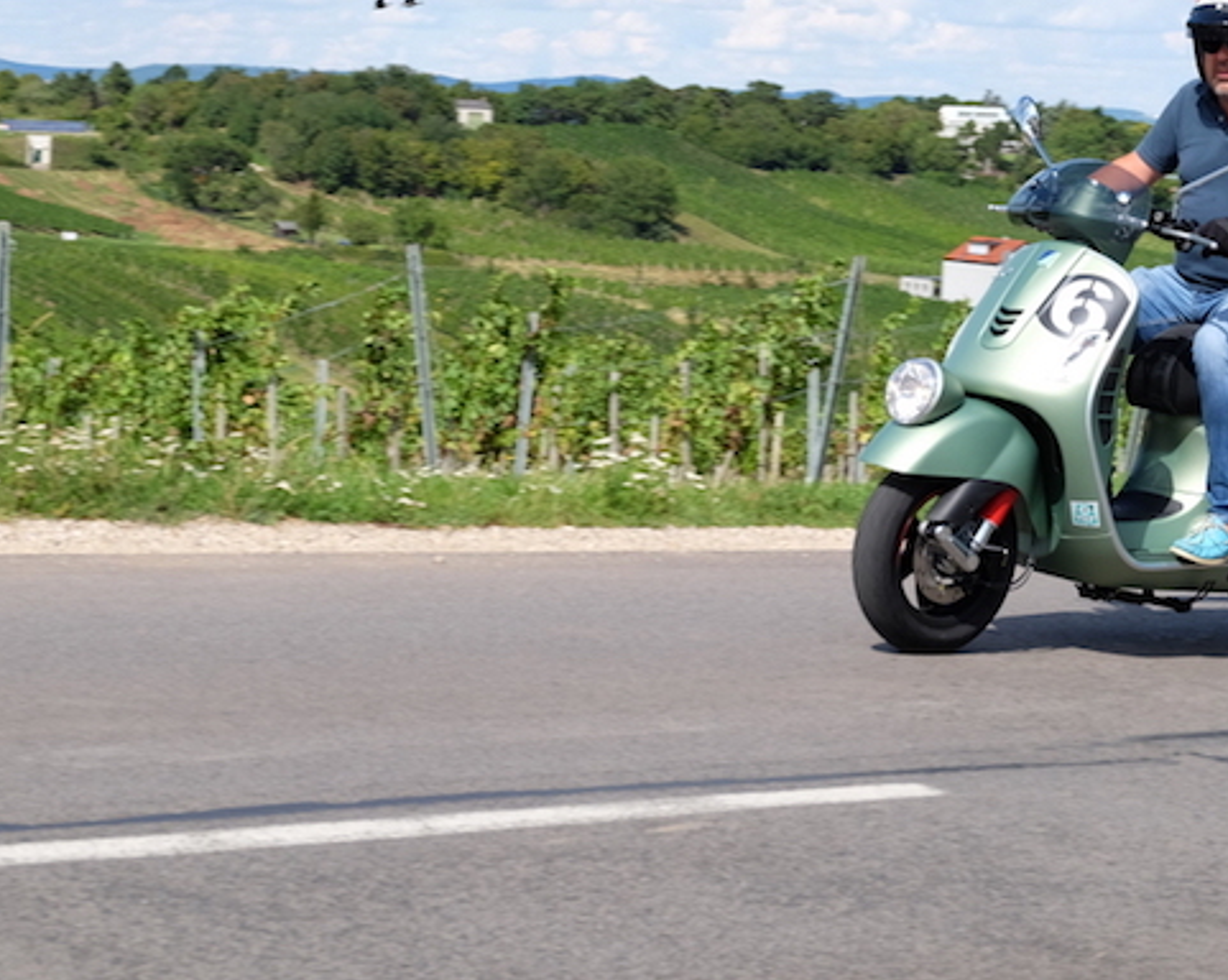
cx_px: 745
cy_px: 352
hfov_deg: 19.4
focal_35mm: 99
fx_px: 3595
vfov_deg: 15.5
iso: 200
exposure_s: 1/400
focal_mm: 43.4
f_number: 7.1
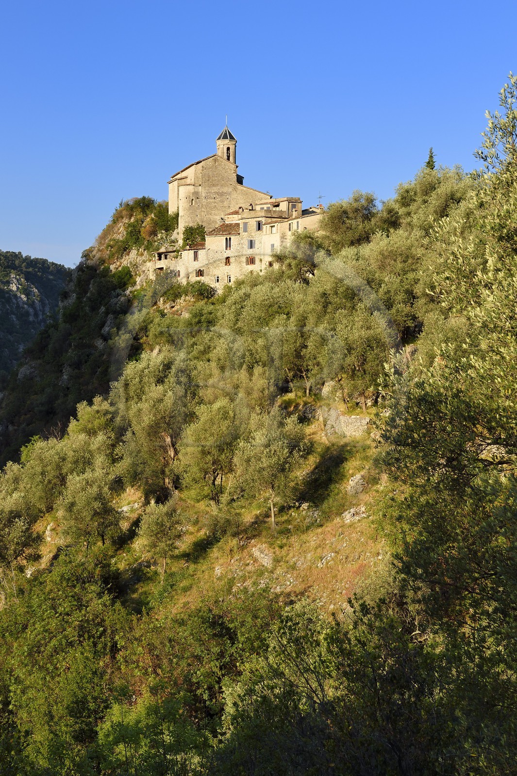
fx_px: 1035
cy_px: 388
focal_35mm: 48
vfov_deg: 41.1
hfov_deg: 28.0
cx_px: 258
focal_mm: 48
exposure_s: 1/200
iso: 200
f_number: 13
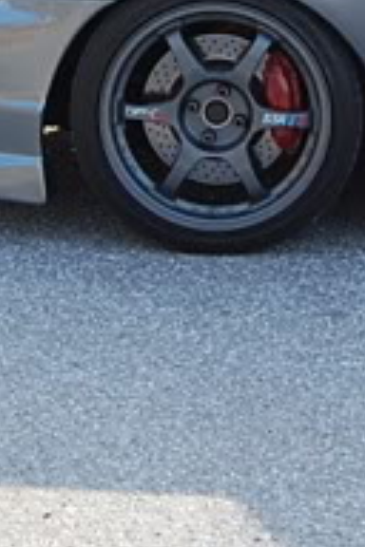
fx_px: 2793
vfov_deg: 11.1
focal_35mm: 184
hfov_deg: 7.5
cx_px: 261
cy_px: 23
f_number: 5.6
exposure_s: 1/125
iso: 200
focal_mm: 23
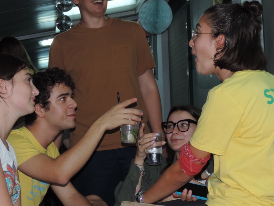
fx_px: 807
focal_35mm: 102
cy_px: 97
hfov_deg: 19.2
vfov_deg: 14.5
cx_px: 105
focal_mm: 12.4
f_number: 3.9
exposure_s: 1/40
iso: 200
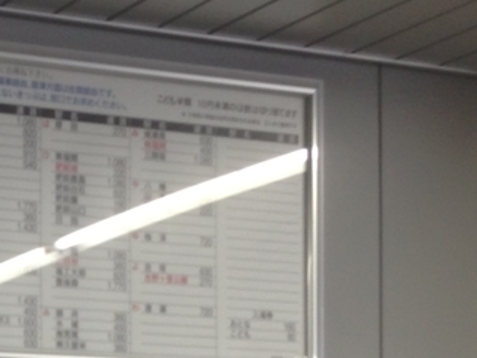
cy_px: 560
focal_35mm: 125
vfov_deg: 11.3
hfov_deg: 14.6
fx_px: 1723
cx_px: -244
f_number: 2.4
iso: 50
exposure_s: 1/24
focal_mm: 4.13
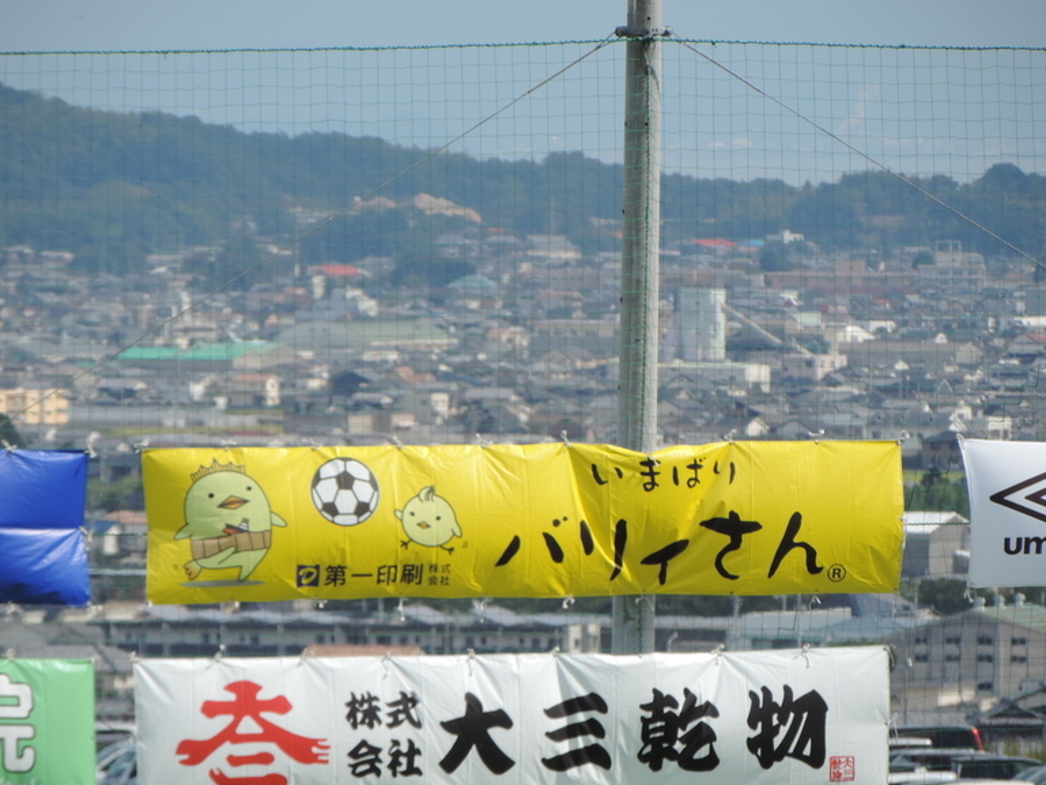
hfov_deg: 3.8
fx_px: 15715
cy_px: 405
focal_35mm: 520
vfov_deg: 2.9
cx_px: 517
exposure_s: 1/500
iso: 80
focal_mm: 89.1
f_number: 4.9
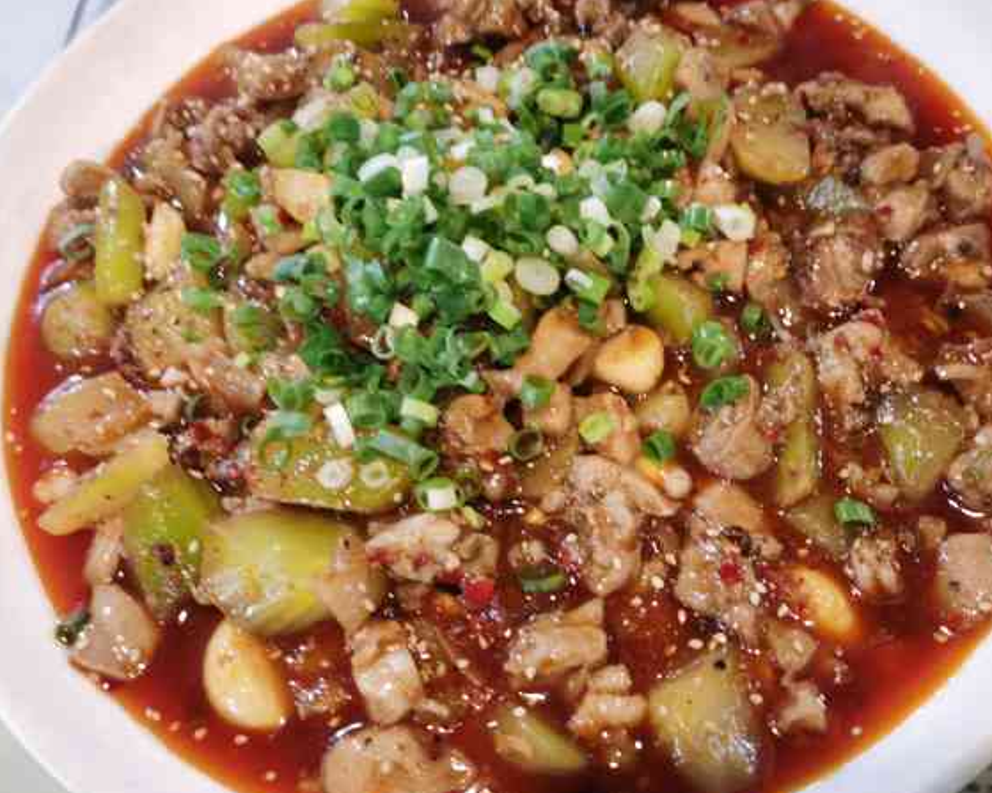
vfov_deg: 44.5
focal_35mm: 33
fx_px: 969
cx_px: 518
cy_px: 405
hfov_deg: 54.2
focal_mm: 5.58
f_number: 1.8
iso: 500
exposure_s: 1/25.8
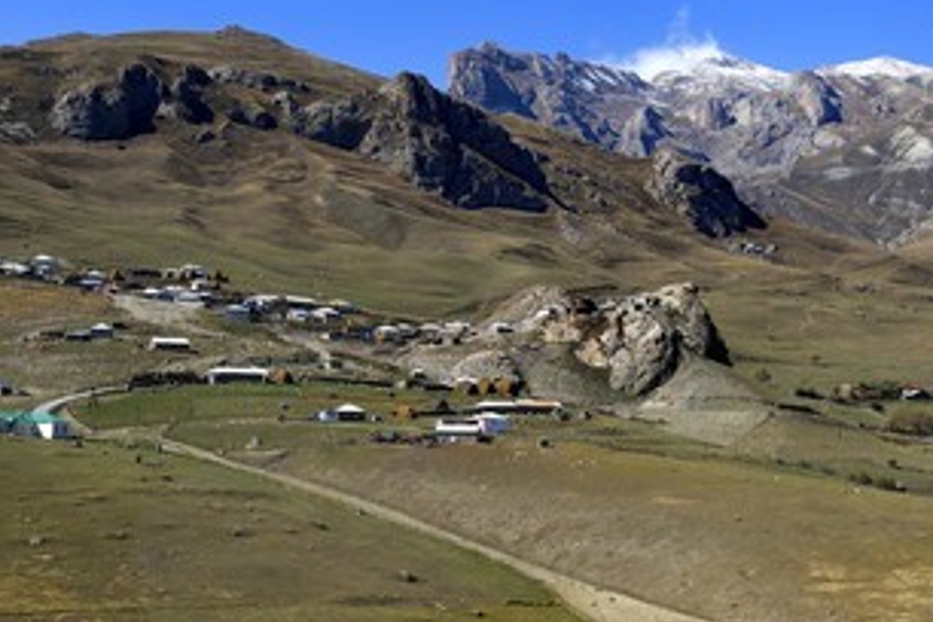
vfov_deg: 14.2
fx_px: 2488
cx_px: 634
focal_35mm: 96
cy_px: 241
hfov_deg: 21.2
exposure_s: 1/800
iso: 400
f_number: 13
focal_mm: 70
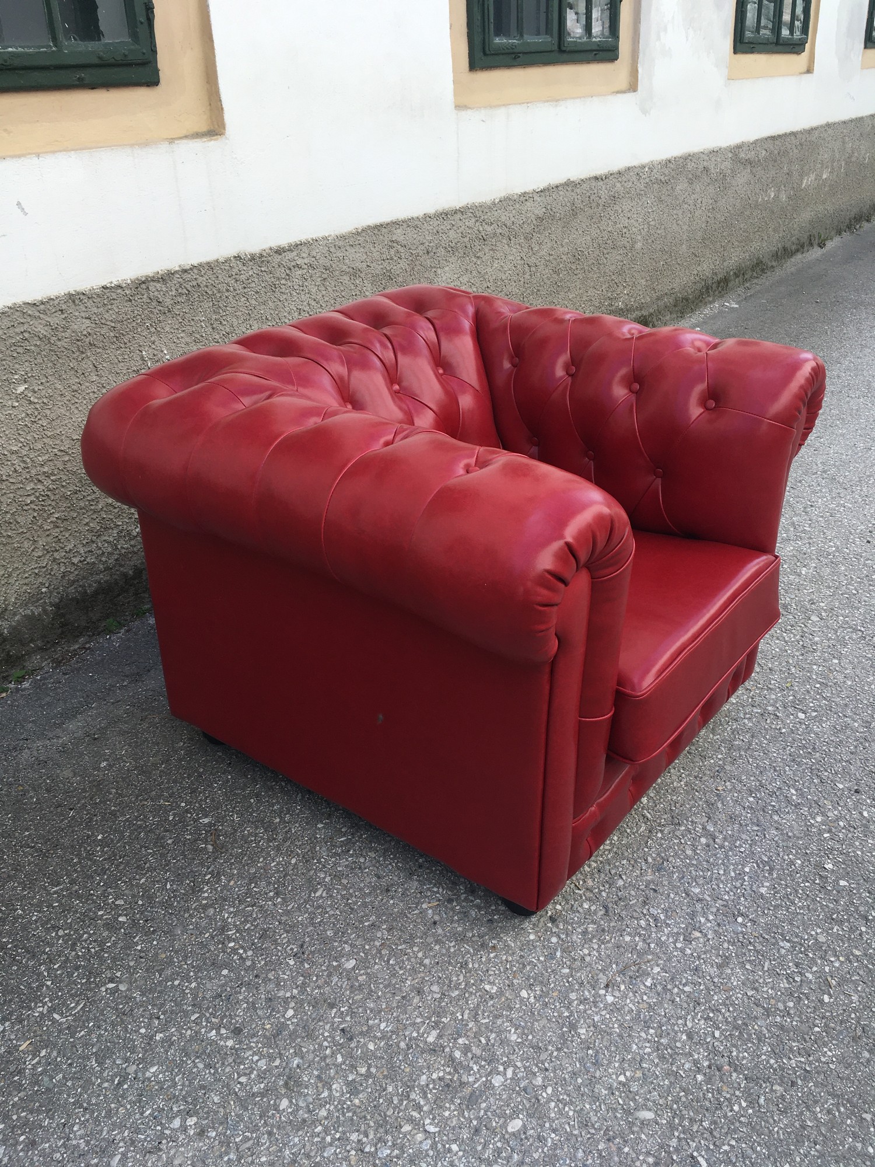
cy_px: 584
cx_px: 438
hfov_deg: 48.2
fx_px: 977
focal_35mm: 29
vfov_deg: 61.7
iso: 25
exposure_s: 1/458
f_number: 2.2
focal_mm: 4.15
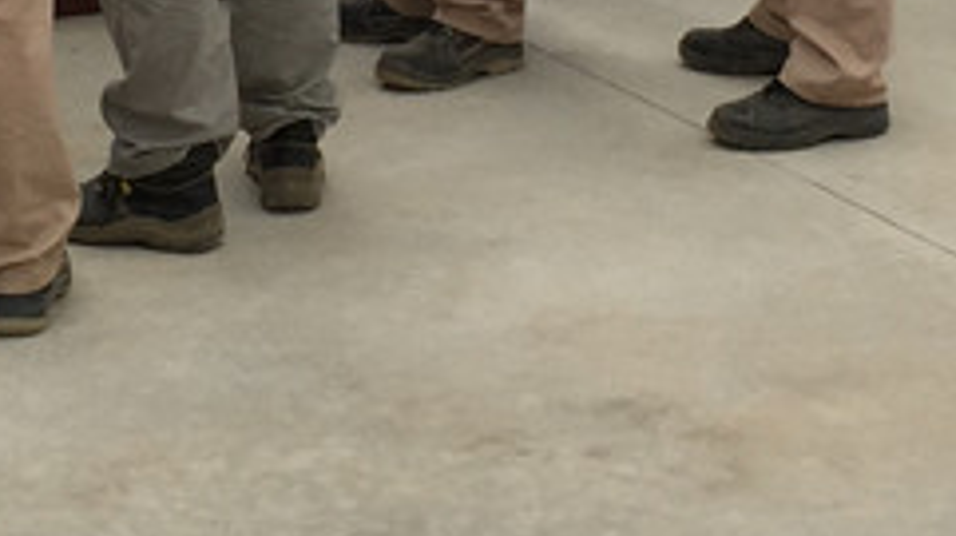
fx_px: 3191
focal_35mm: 126
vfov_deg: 9.2
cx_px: 420
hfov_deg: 17.0
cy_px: -401
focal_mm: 4.15
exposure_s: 1/565
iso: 32
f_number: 2.2
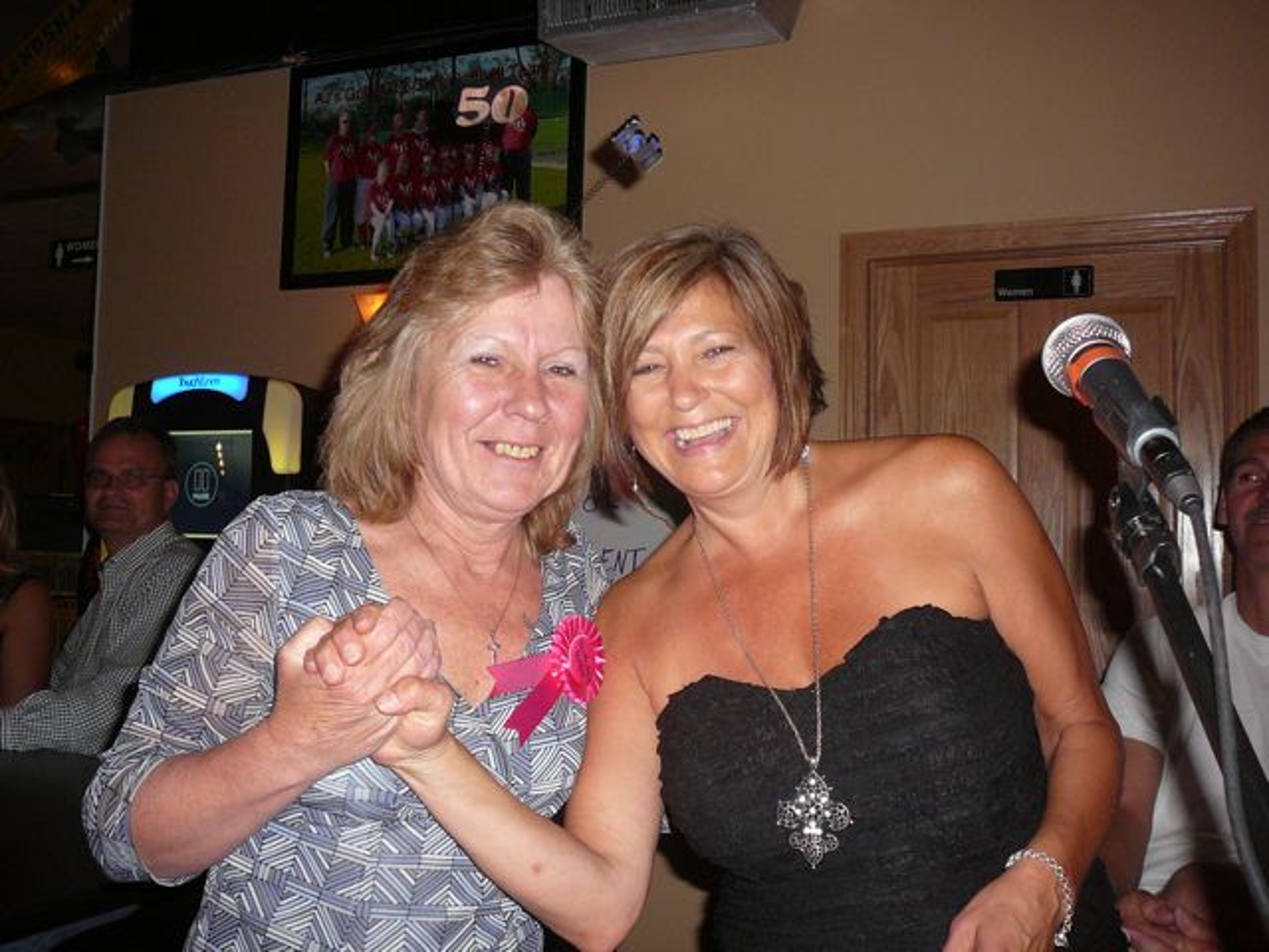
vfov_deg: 40.7
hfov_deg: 52.6
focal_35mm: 35
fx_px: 1283
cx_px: 634
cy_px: 476
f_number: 2.8
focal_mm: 5.2
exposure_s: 1/30
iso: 160
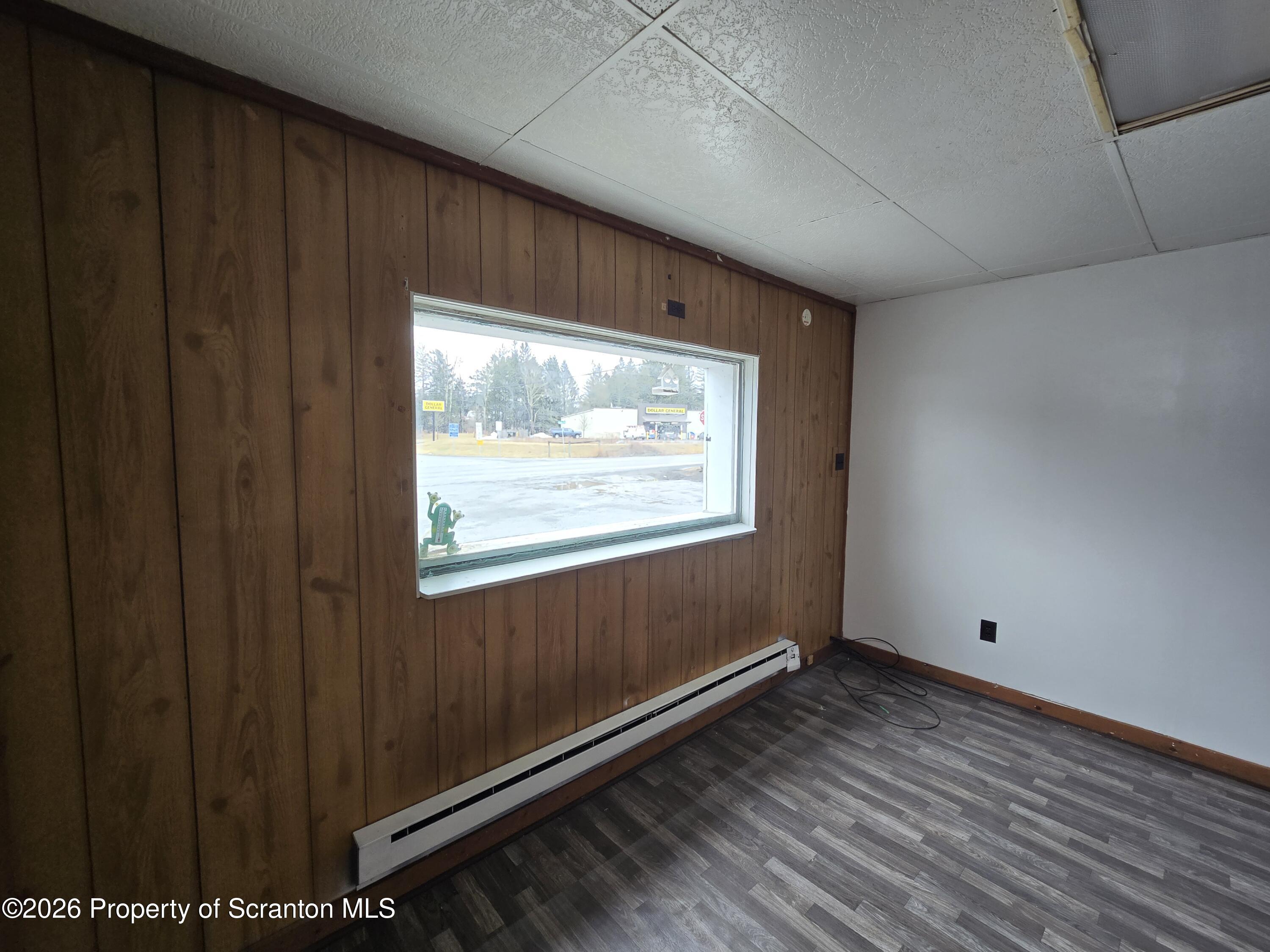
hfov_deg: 106.2
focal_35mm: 13
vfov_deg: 89.9
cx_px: 635
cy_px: 476
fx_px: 477
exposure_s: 1/60
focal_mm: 2.2
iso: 125
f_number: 2.2
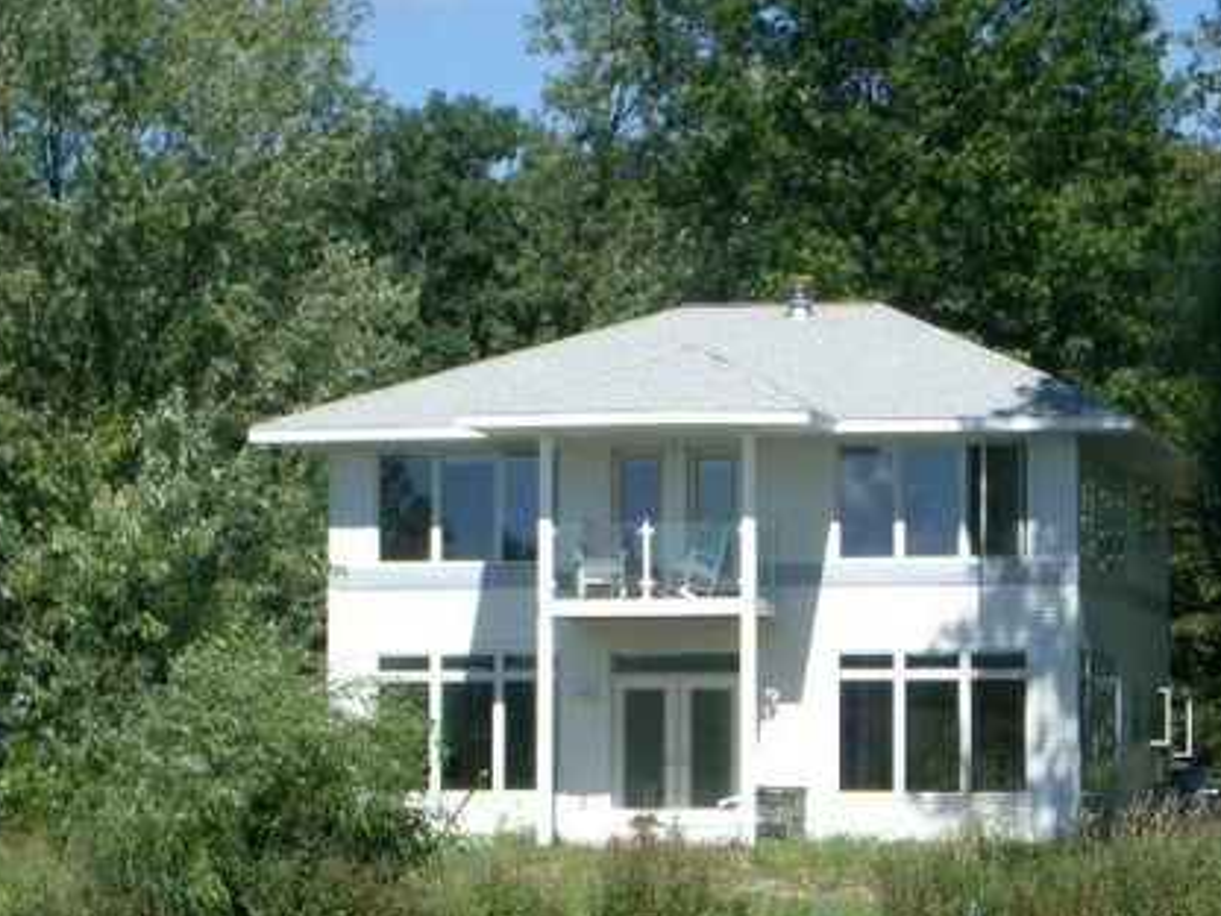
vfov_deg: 11.7
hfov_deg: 15.5
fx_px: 4480
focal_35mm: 127
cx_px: 834
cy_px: 652
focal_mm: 14.6
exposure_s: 1/400
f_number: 7
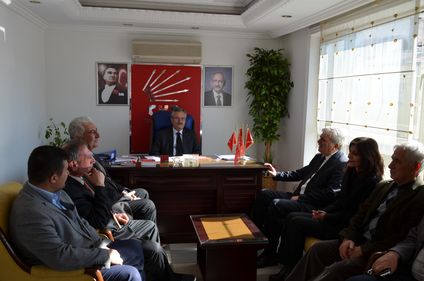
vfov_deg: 39.8
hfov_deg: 57.3
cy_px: 140
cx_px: 212
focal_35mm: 33
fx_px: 388
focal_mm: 22
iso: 200
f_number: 6.3
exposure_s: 1/160
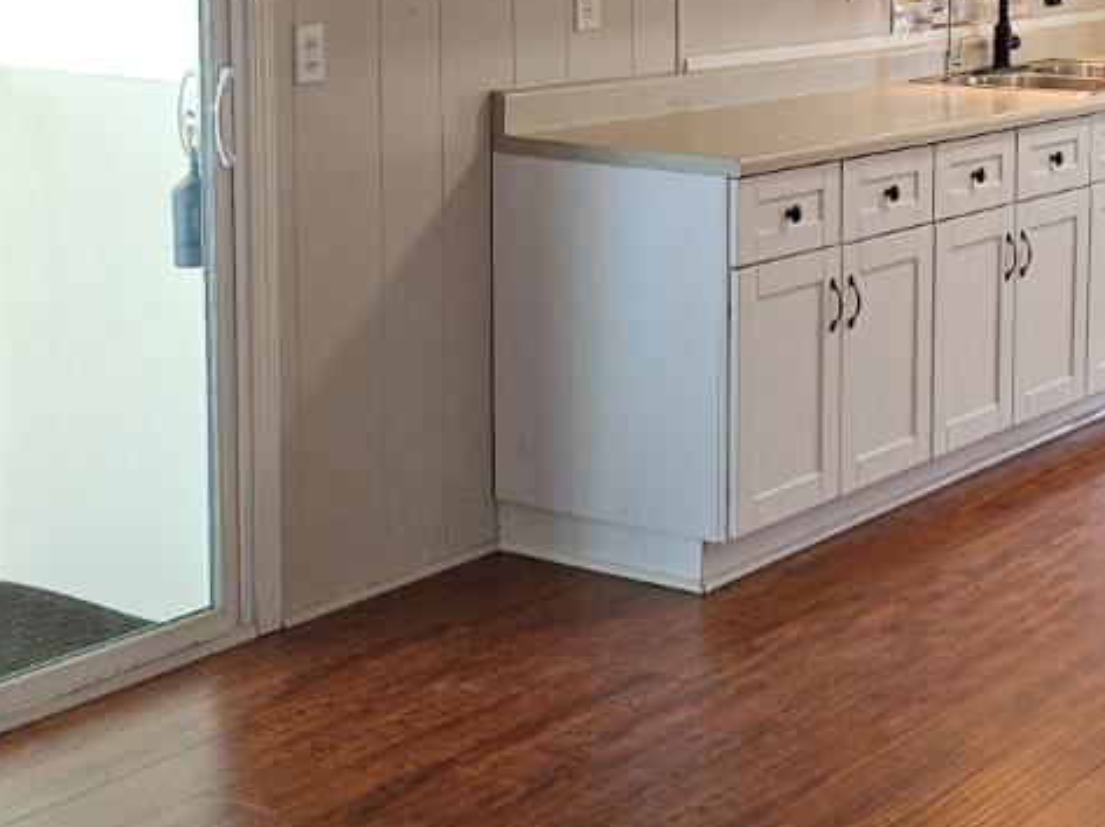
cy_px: 139
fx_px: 2329
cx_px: 885
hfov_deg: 26.2
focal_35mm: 73
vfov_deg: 19.9
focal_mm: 5.4
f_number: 1.8
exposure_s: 1/40
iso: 100
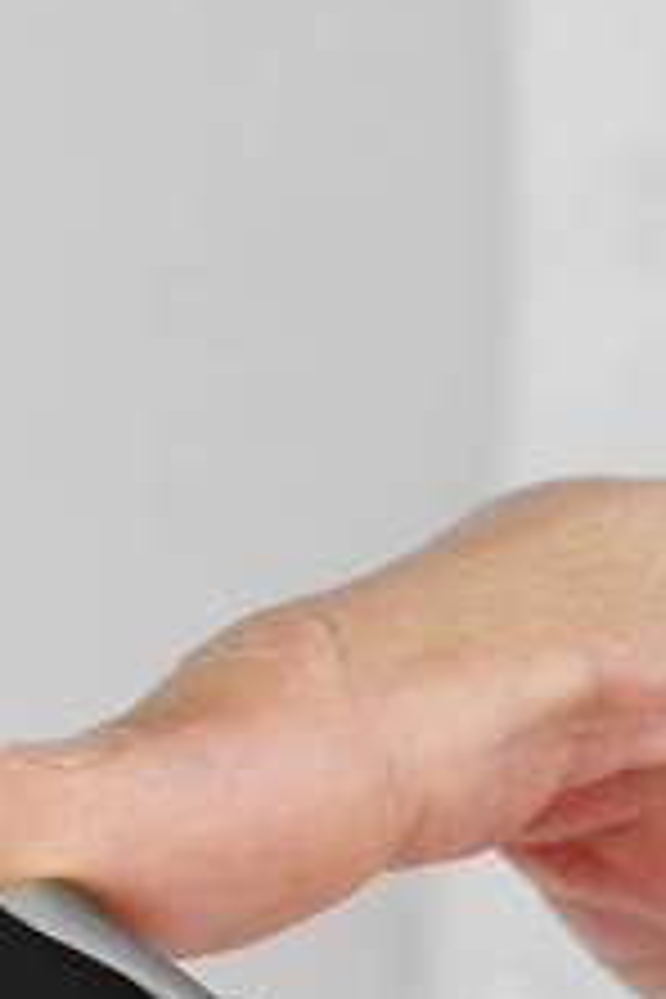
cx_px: -153
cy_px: 2063
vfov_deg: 3.4
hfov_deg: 2.3
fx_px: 16787
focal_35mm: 605
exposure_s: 1/50
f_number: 10
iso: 100
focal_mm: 140
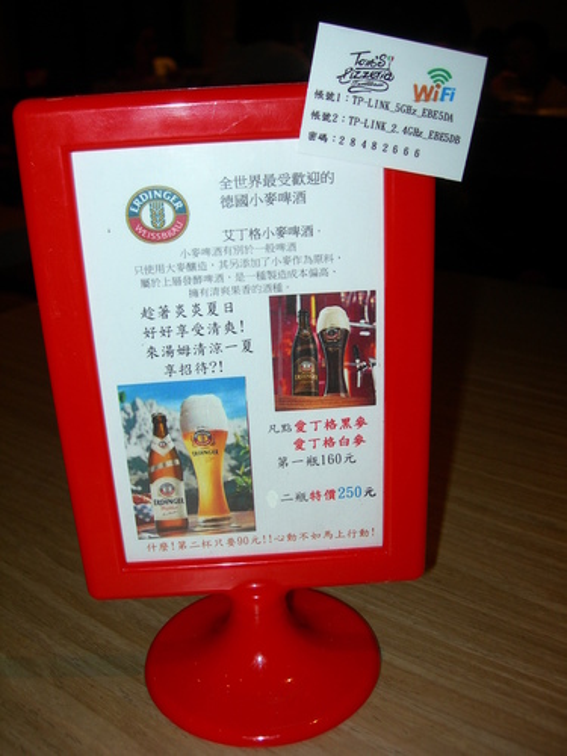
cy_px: 378
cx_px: 284
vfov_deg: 49.0
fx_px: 830
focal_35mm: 38
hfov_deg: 37.7
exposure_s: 1/60.1
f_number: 2.8
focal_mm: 7.8
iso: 50
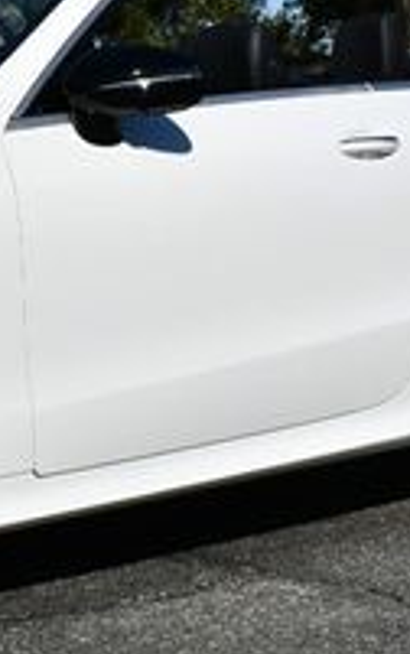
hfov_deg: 10.8
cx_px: -192
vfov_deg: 17.6
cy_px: 111
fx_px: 2087
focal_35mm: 117
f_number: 10
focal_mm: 18
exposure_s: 1/400
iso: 100
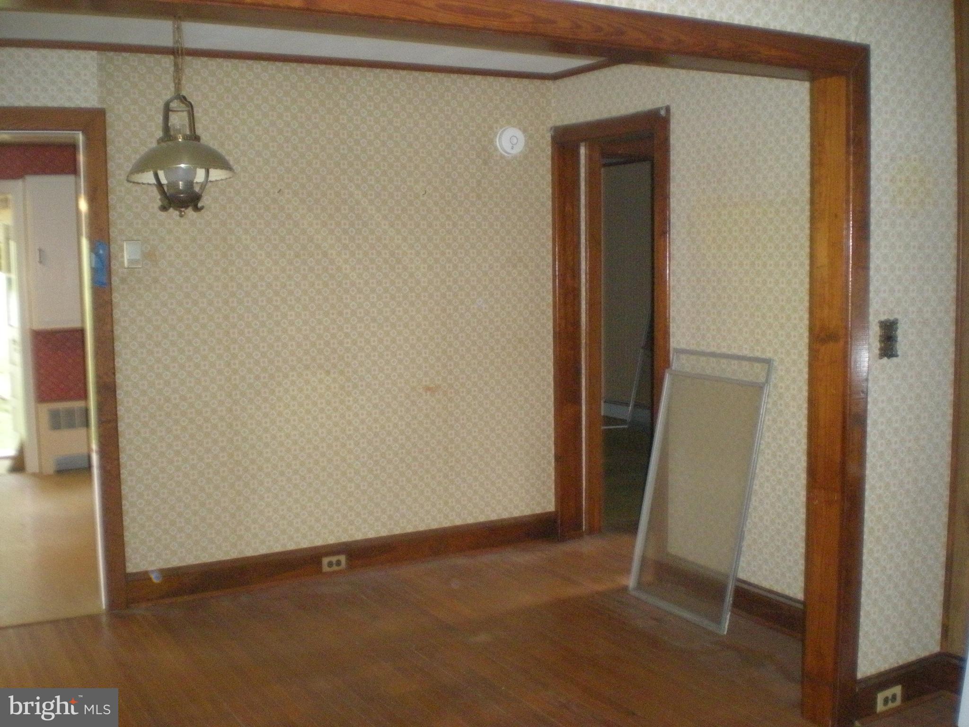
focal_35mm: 38
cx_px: 484
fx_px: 1064
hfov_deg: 49.0
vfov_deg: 37.7
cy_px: 364
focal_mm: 6.3
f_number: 3.1
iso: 524
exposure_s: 1/60
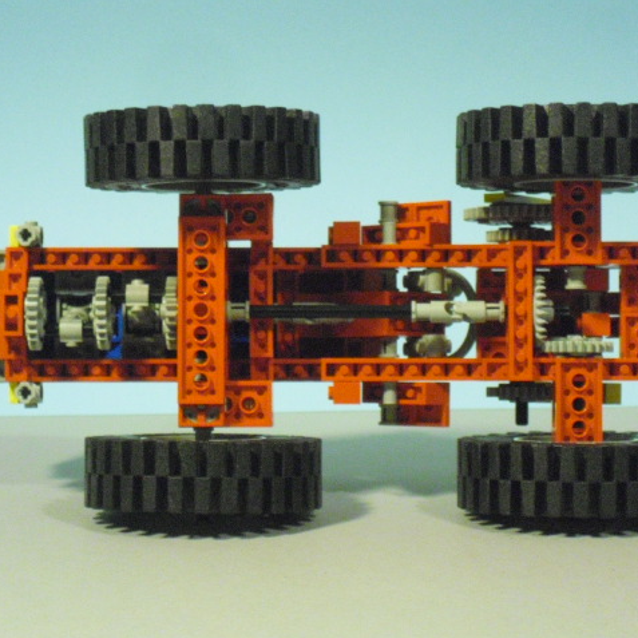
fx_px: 2648
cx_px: 348
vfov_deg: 13.7
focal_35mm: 127
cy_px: 320
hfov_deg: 13.7
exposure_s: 1/13
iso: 800
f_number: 5.6
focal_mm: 18.9
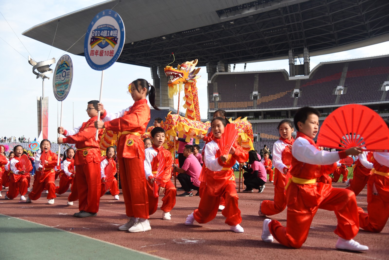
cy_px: 130
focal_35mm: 44
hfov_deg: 44.5
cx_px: 194
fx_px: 476
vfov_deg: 30.5
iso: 1000
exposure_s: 1/4000
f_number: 4
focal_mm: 44
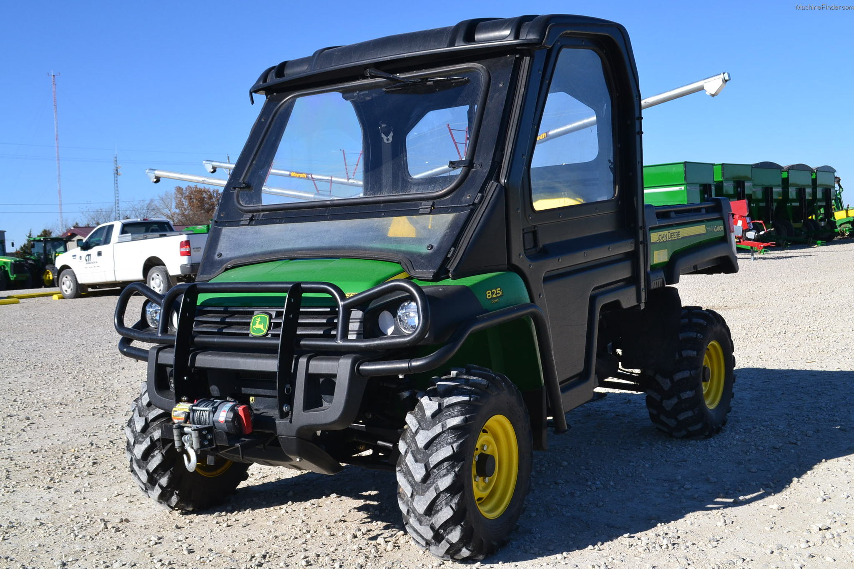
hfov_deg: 49.6
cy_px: 284
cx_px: 427
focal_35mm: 39
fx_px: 925
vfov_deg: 34.2
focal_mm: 26
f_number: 11
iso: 400
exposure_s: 1/400
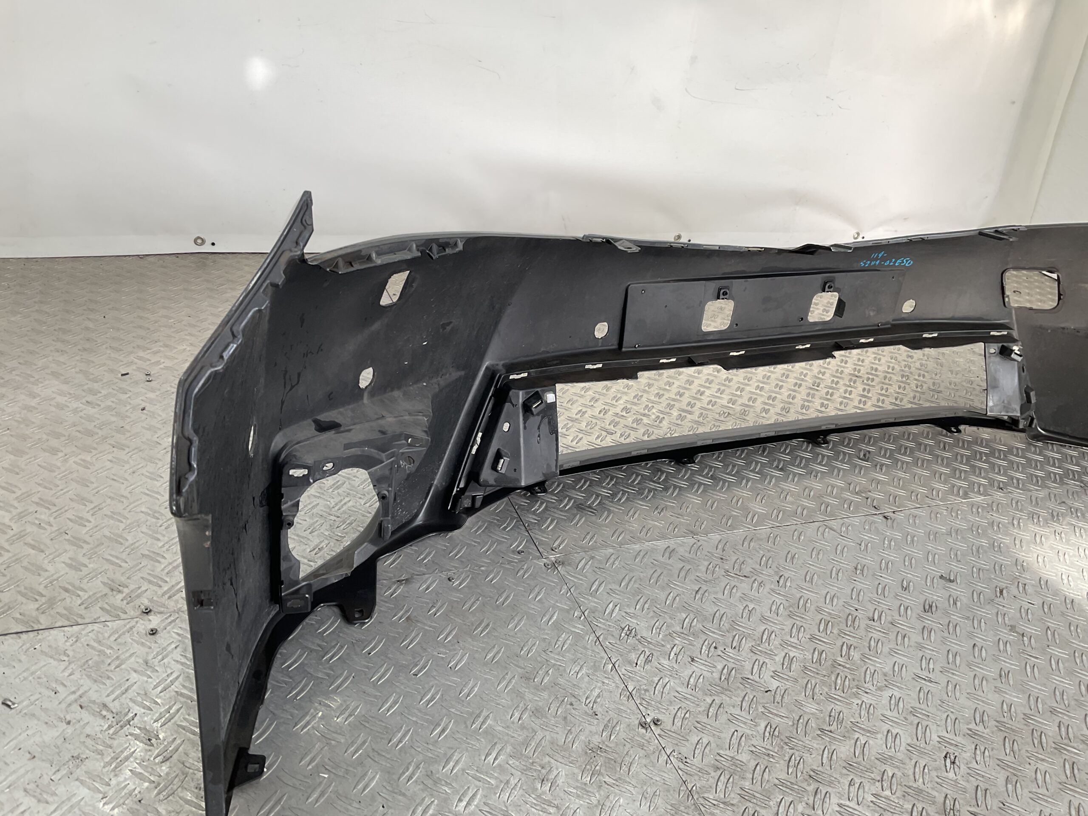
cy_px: 408
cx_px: 544
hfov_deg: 61.7
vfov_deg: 48.2
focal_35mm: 29
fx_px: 911
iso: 16
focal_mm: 3
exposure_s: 1/185
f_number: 1.8
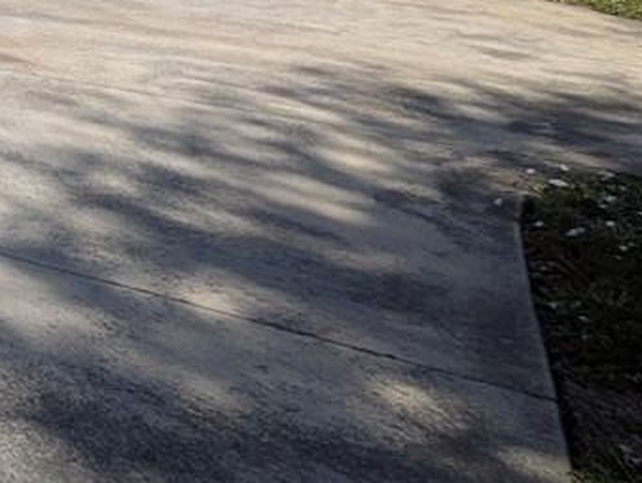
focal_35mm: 66
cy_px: -180
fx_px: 1225
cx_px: -775
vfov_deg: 20.1
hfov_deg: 16.8
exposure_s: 1/3322
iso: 52
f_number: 2.2
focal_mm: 1.83
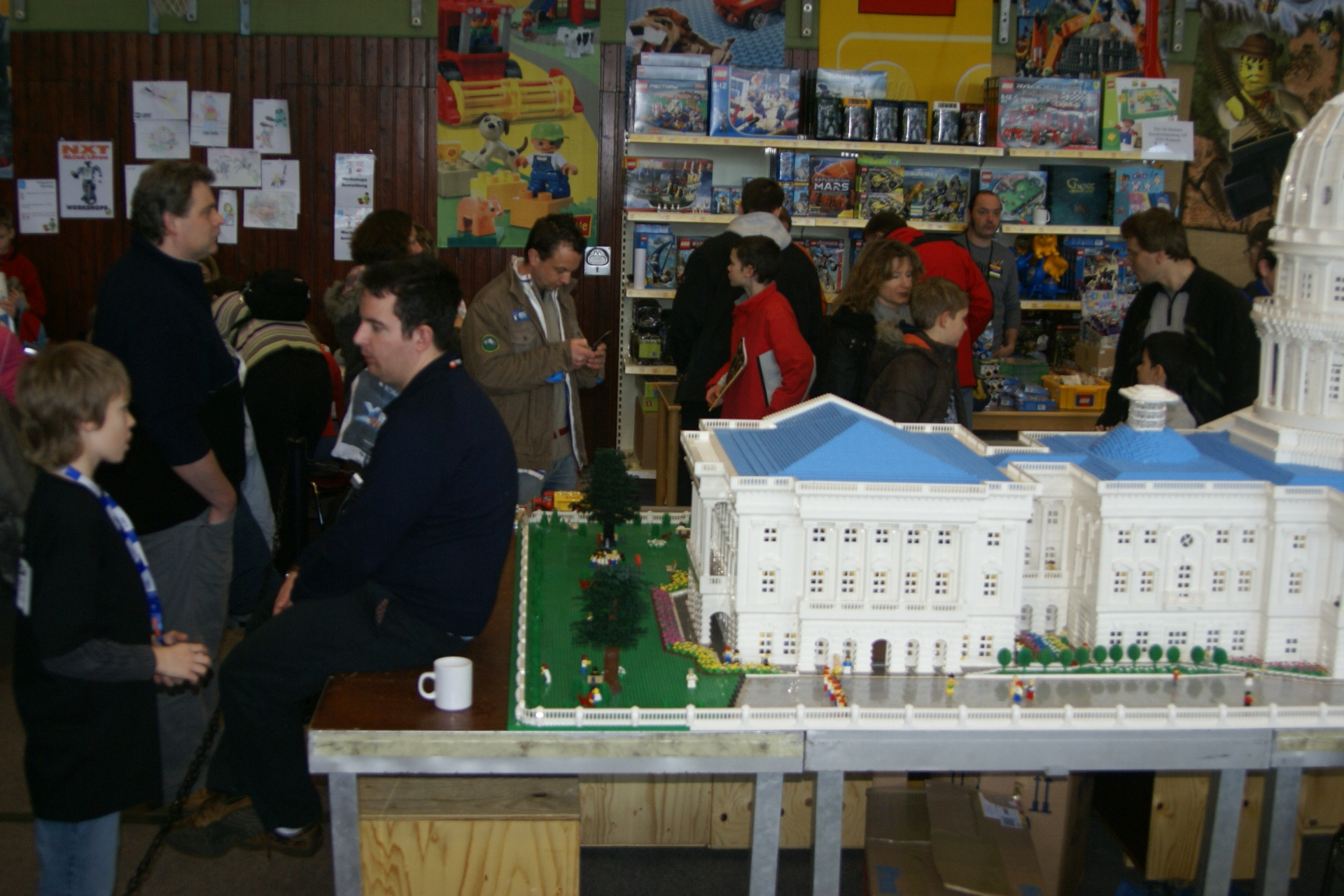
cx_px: 672
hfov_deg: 46.4
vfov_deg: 31.9
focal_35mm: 42
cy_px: 448
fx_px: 1568
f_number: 4
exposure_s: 1/80
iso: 320
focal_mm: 28
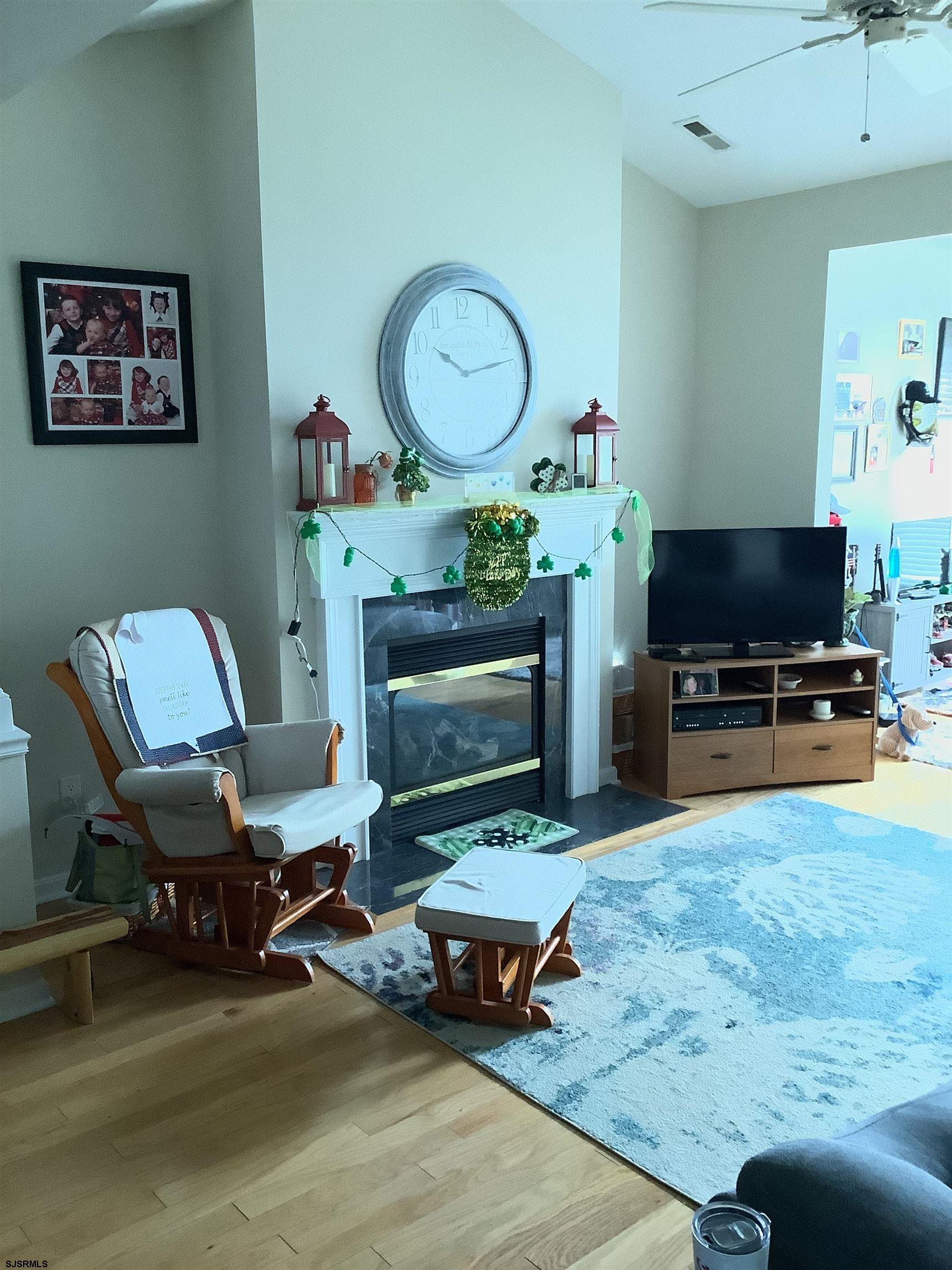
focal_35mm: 31
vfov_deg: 58.4
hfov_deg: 45.4
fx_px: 1137
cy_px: 635
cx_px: 476
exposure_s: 1/40
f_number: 2.4
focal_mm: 3.3
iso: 320
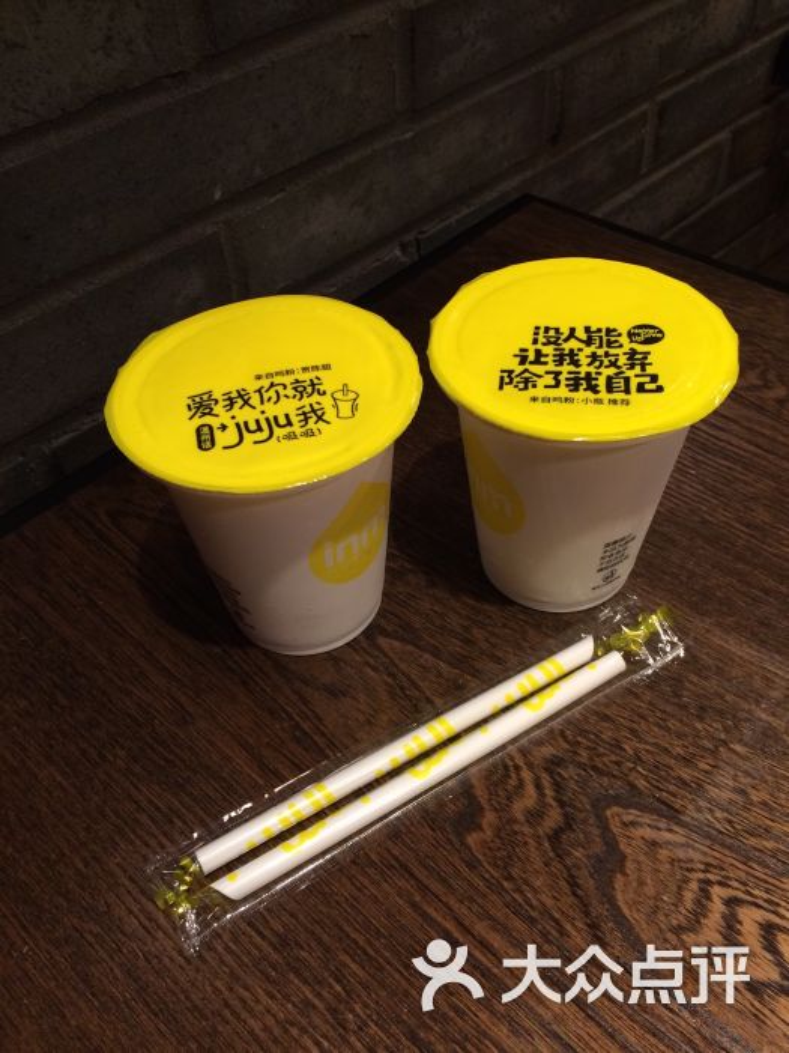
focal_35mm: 29
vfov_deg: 61.7
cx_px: 394
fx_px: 881
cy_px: 526
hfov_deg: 48.2
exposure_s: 1/33
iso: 160
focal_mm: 4.15
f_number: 2.2
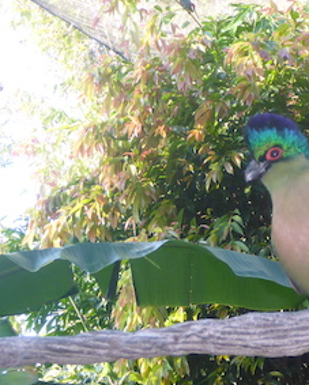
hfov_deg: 16.9
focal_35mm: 90
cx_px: 276
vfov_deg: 21.1
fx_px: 1027
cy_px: 264
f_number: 4.5
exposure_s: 1/60
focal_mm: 8.4
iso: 320
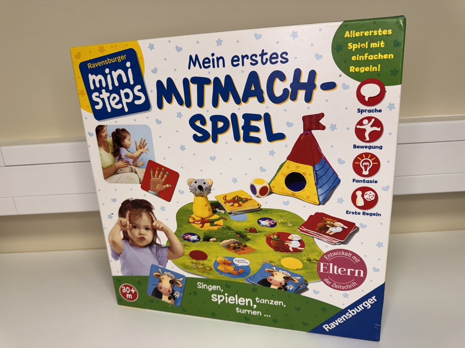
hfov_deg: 71.6
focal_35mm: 24
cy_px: 174
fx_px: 322
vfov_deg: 56.8
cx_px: 232
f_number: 1.78
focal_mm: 6.76
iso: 100
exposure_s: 1/100
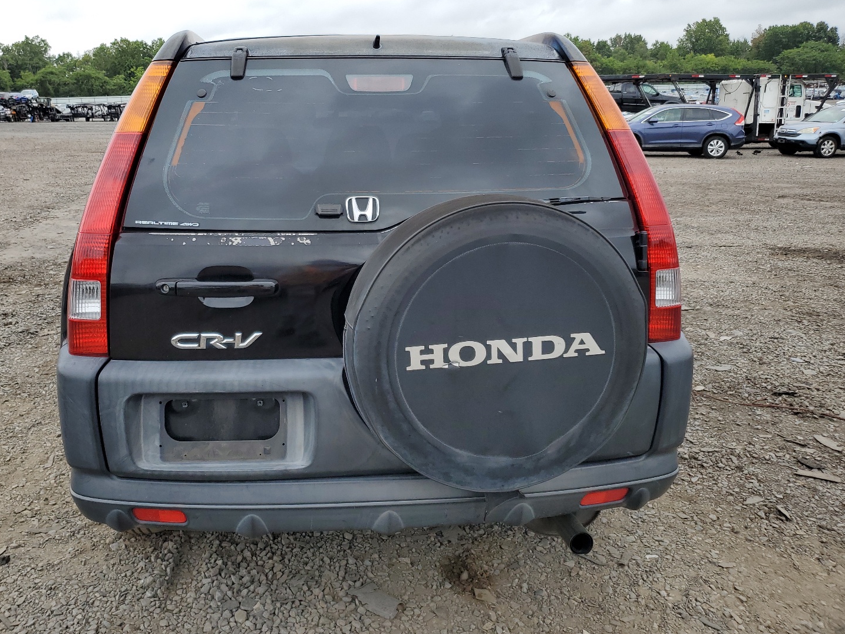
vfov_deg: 48.2
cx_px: 376
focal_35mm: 29
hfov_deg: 61.5
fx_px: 708
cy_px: 289
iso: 50
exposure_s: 1/667
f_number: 1.5
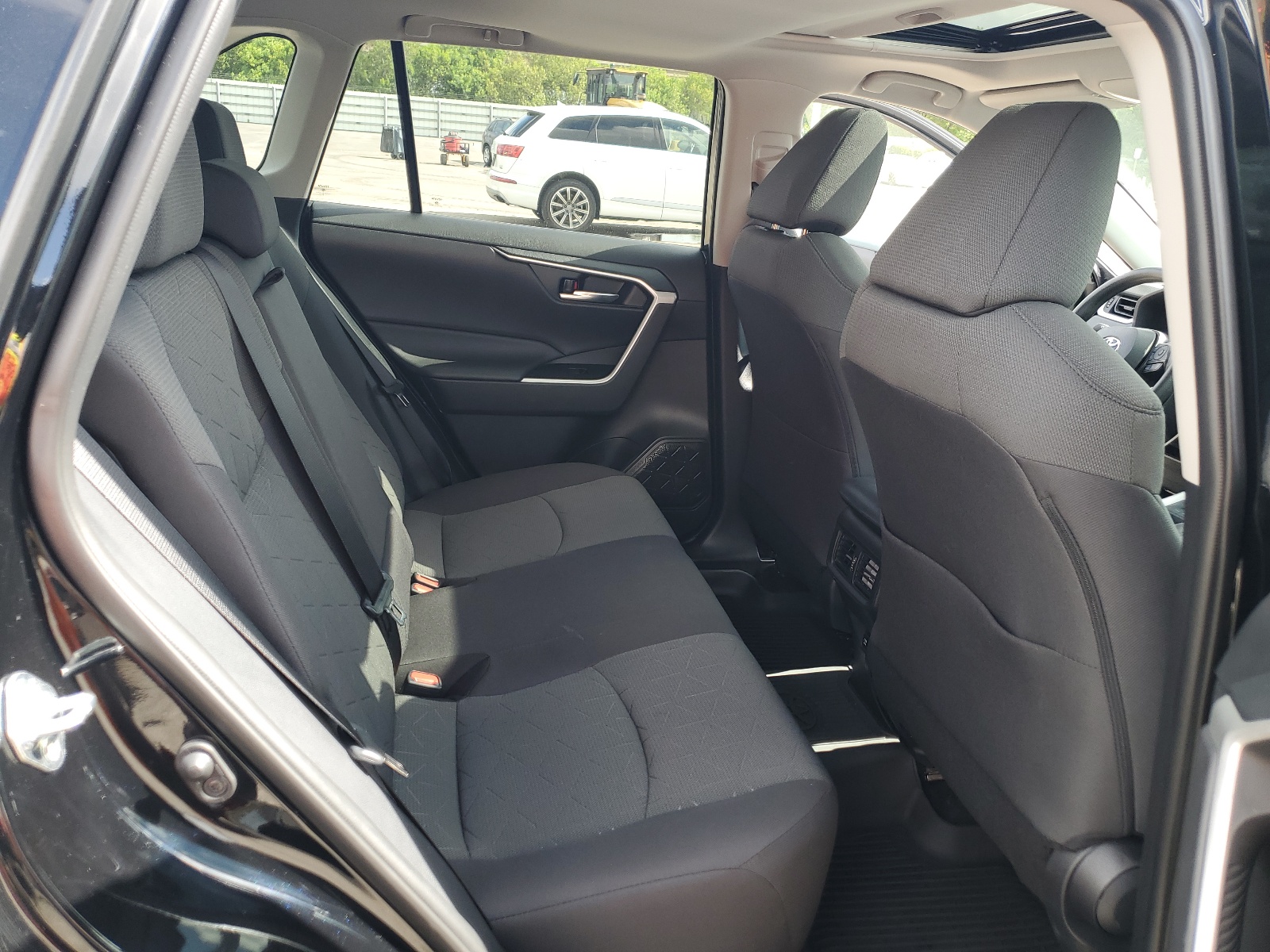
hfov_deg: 67.3
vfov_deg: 53.1
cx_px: 635
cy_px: 476
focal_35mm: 26
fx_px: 954
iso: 50
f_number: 1.5
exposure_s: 1/196
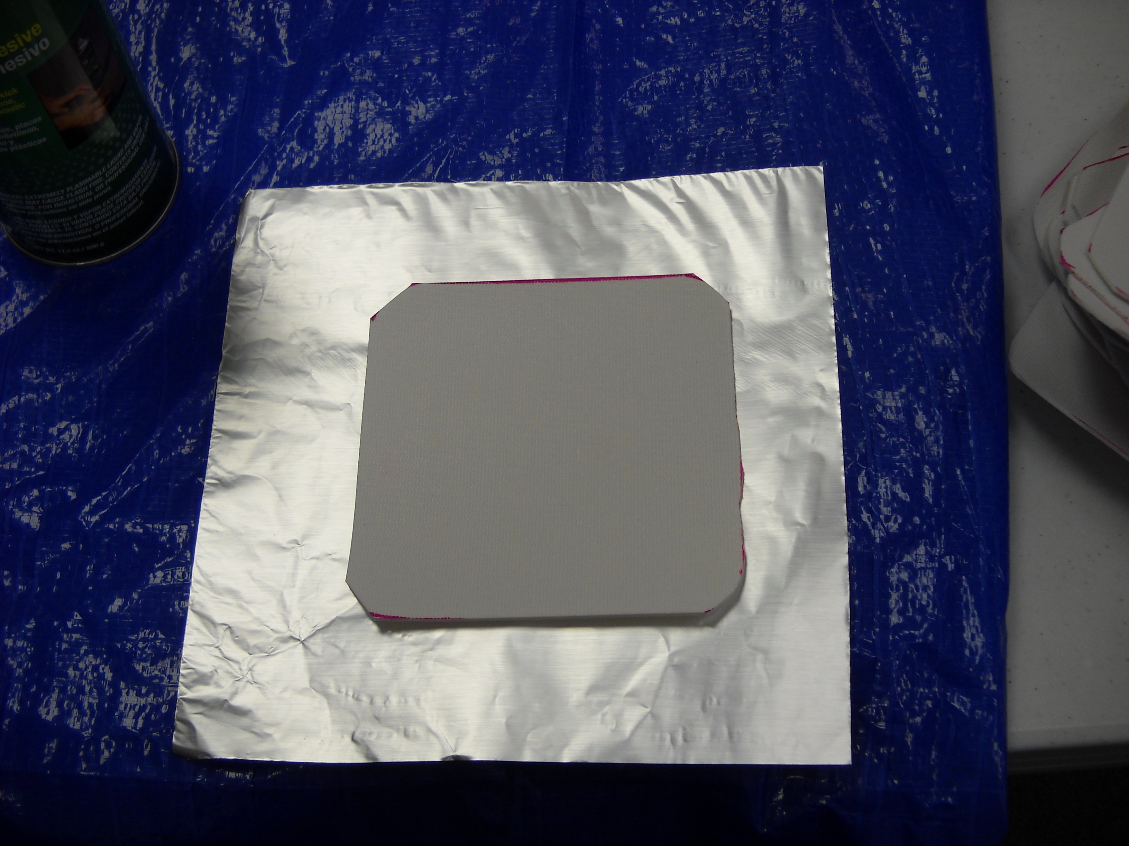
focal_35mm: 41
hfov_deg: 45.8
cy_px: 423
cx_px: 564
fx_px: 1337
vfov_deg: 35.1
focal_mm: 6.72
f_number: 3.1
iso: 77
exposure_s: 1/60
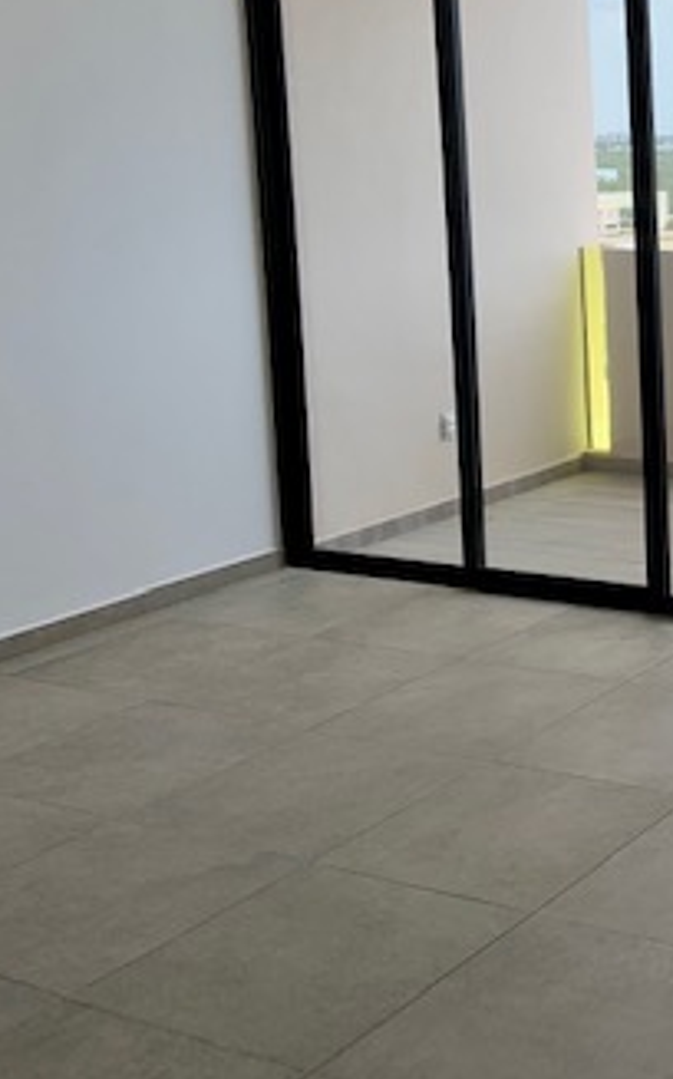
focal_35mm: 54
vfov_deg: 37.0
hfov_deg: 21.5
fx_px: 1587
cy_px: 323
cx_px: 884
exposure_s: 1/1011
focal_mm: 4.25
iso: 25
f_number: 1.8
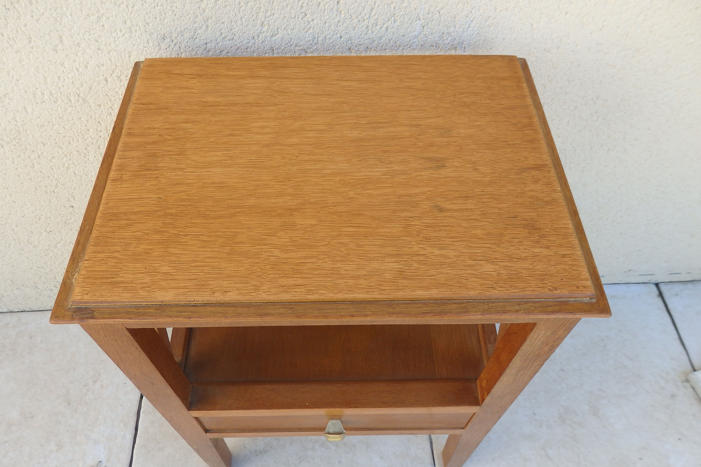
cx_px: 338
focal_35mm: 27
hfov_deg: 67.4
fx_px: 526
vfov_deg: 47.9
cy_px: 224
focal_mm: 4.5
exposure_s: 1/250
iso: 125
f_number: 3
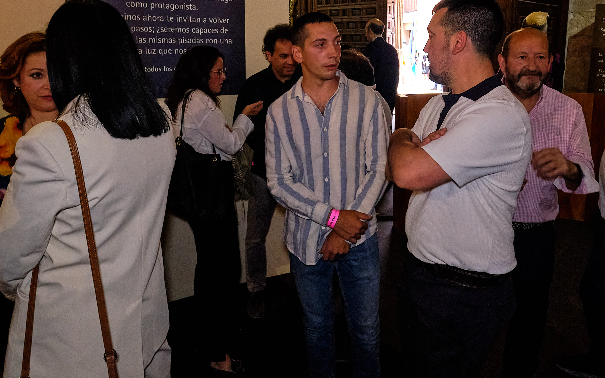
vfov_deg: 46.1
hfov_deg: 70.3
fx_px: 429
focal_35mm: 26
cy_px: 99
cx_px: 322
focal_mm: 10
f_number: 4
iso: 2000
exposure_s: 1/100
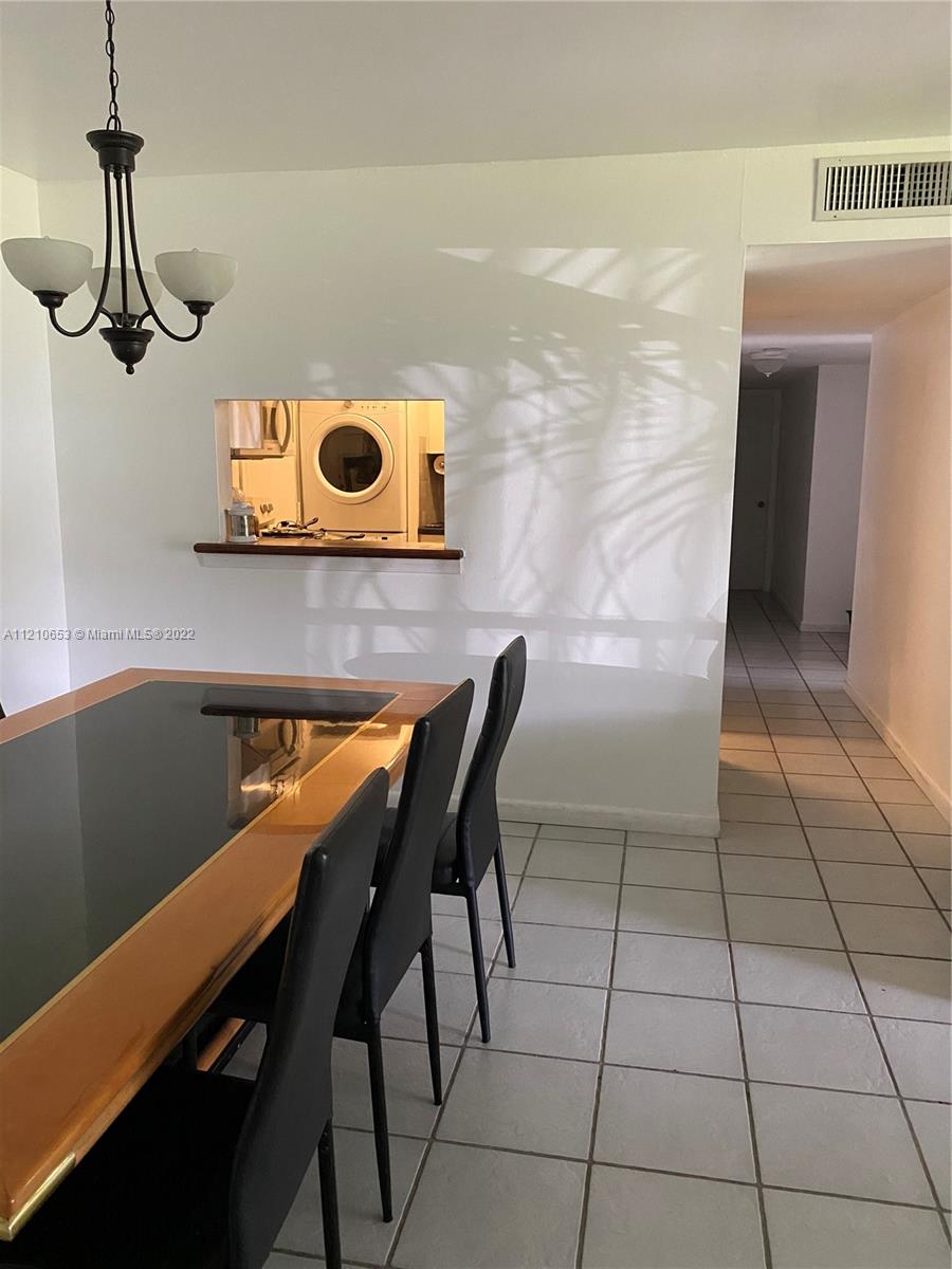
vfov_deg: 67.3
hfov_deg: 53.1
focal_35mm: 26
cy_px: 634
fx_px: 953
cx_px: 476
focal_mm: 4.25
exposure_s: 1/40
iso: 400
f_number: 1.8
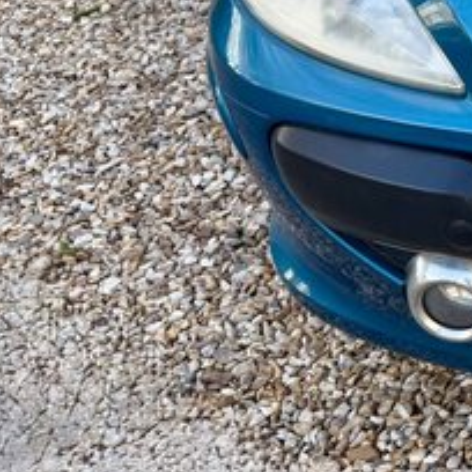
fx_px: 1280
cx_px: 909
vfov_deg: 20.5
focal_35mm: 83
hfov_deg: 16.5
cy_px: 62
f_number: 1.78
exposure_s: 1/361
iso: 80
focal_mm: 6.76
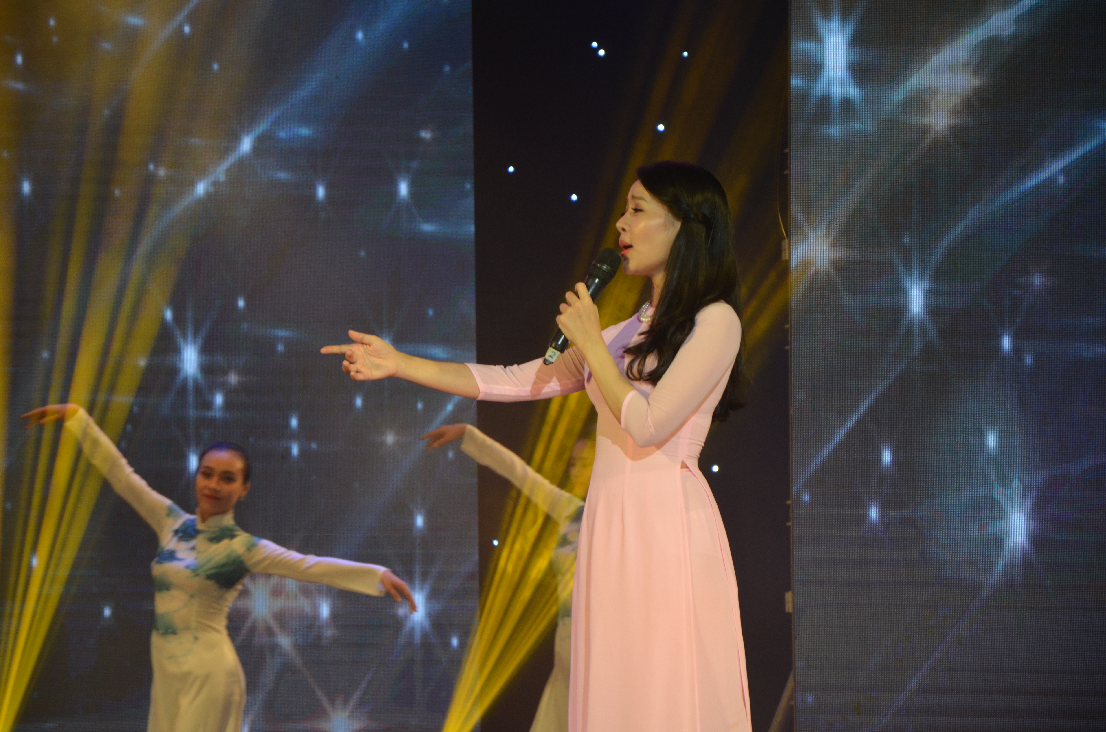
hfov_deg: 13.1
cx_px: 553
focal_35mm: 158
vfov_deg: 8.7
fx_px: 4829
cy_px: 366
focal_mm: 105
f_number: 5.6
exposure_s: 1/100
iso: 1000
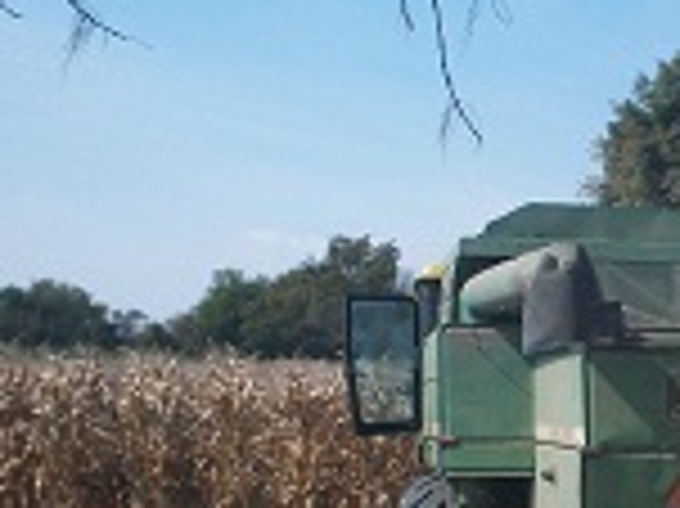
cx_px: 675
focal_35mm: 88
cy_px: 414
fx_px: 1727
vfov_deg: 16.6
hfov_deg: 21.5
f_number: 4.5
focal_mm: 6.3
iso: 80
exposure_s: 1/500
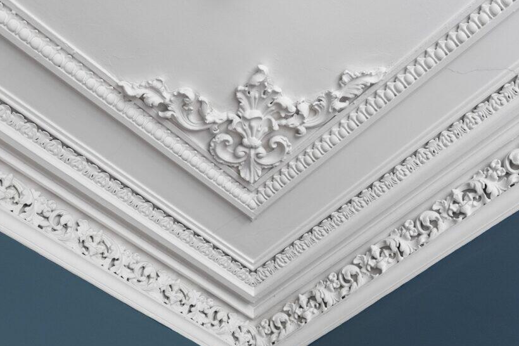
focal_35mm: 45
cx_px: 248
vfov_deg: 29.8
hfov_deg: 43.6
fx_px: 649
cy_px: 206
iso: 640
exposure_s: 1/6
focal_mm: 36
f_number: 5
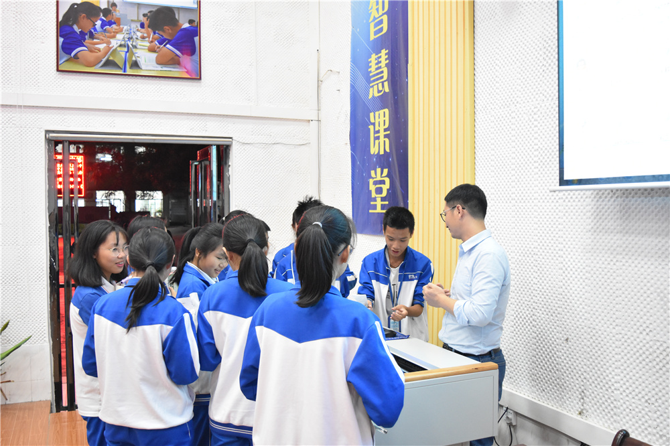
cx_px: 335
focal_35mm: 33
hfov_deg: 57.2
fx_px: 614
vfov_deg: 39.9
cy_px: 223
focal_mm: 22
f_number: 4
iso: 3200
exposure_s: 1/30
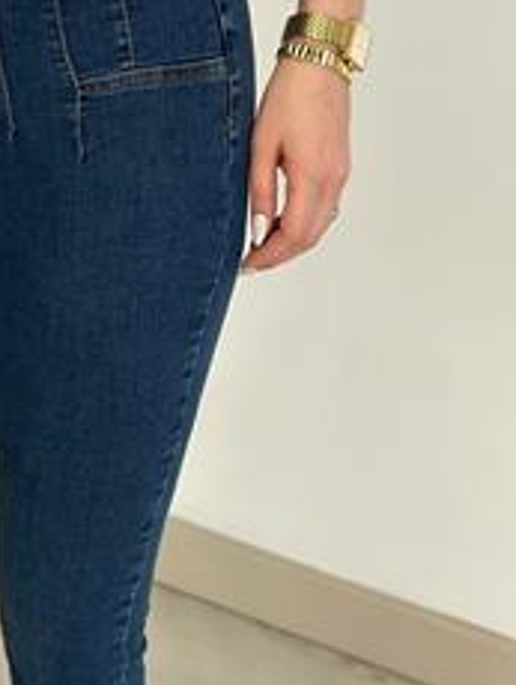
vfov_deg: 17.6
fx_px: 2202
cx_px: -30
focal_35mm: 111
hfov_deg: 13.1
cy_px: 505
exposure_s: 1/268
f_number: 1.78
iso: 80
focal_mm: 6.86
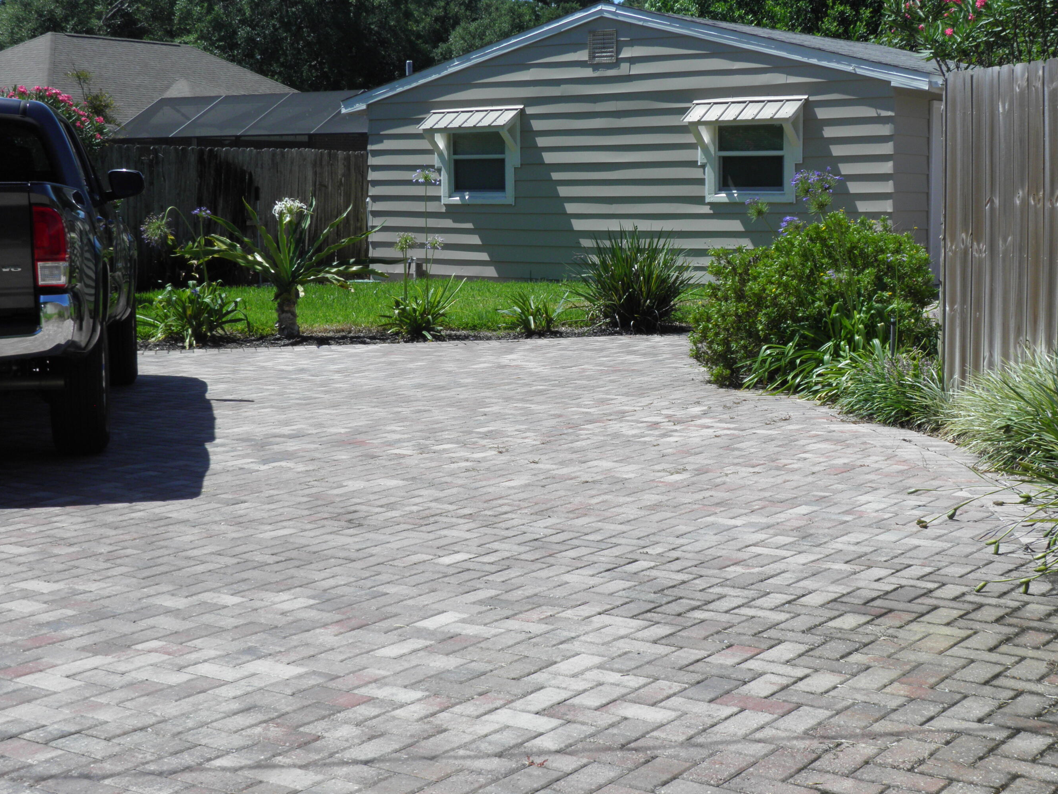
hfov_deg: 34.9
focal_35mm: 55
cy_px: 350
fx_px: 1681
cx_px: 534
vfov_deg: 26.5
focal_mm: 8.9
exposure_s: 1/320
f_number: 5.5
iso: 50
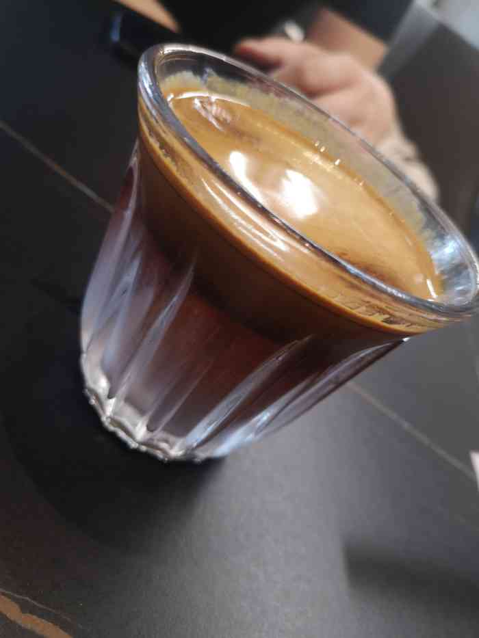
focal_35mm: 27
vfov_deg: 65.3
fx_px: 498
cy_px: 319
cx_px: 240
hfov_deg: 51.4
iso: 160
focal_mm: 3.95
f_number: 1.8
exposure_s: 1/33.3
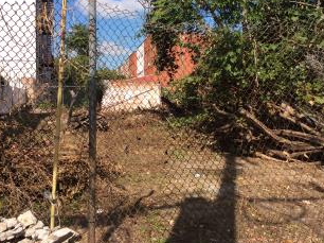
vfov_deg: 34.2
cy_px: 93
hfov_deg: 44.8
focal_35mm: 42
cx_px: 167
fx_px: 393
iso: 32
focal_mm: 3.3
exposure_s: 1/1395
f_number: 2.4
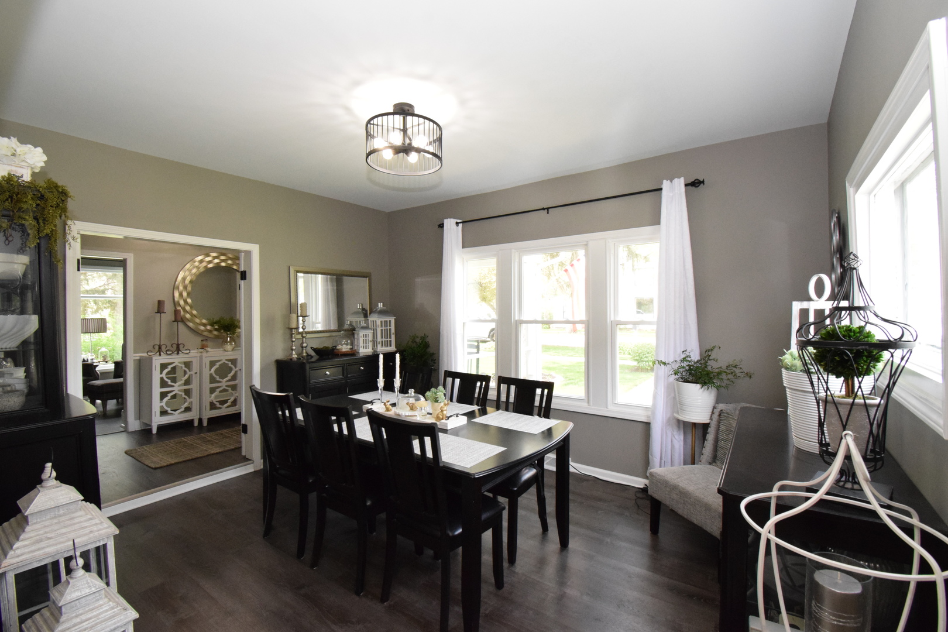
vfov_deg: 77.3
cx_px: 474
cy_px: 316
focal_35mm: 15
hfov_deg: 100.4
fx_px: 395
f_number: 11
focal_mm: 10
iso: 4000
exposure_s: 1/100
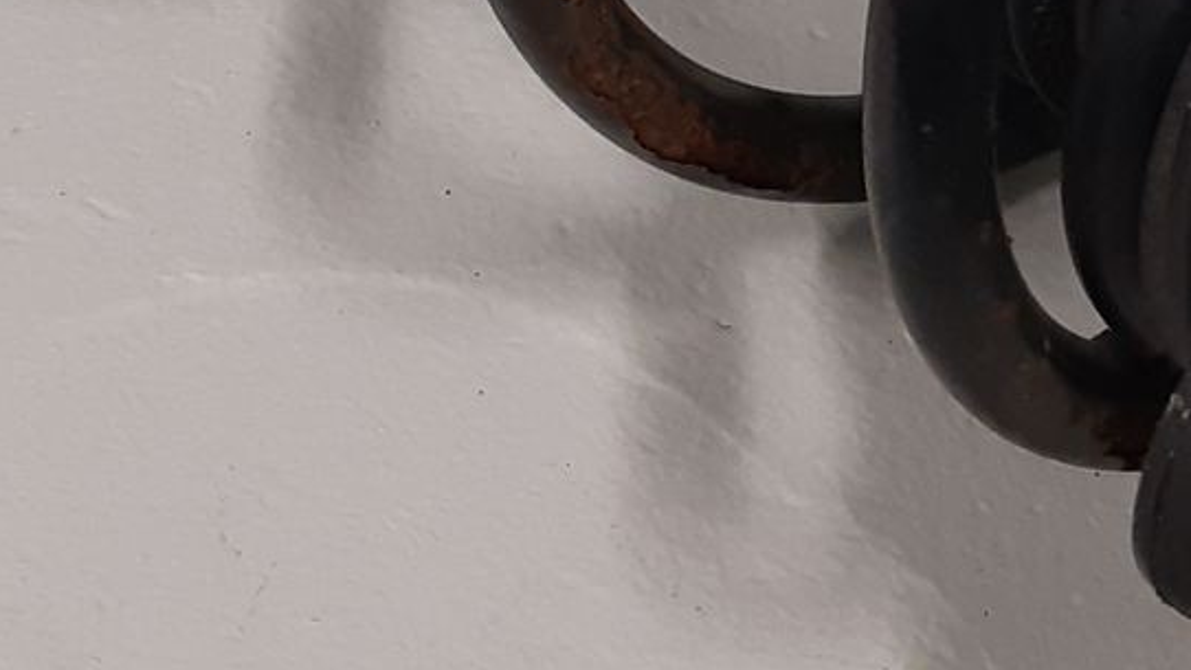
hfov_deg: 20.0
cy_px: -521
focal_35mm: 107
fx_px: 3379
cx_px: 716
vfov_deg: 10.7
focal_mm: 3.93
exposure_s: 1/50
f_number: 1.7
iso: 125
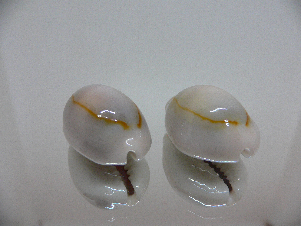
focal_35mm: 35
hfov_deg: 52.6
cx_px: 150
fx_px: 304
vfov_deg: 40.7
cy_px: 113
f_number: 2.8
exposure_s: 1/60
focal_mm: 4.6
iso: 200
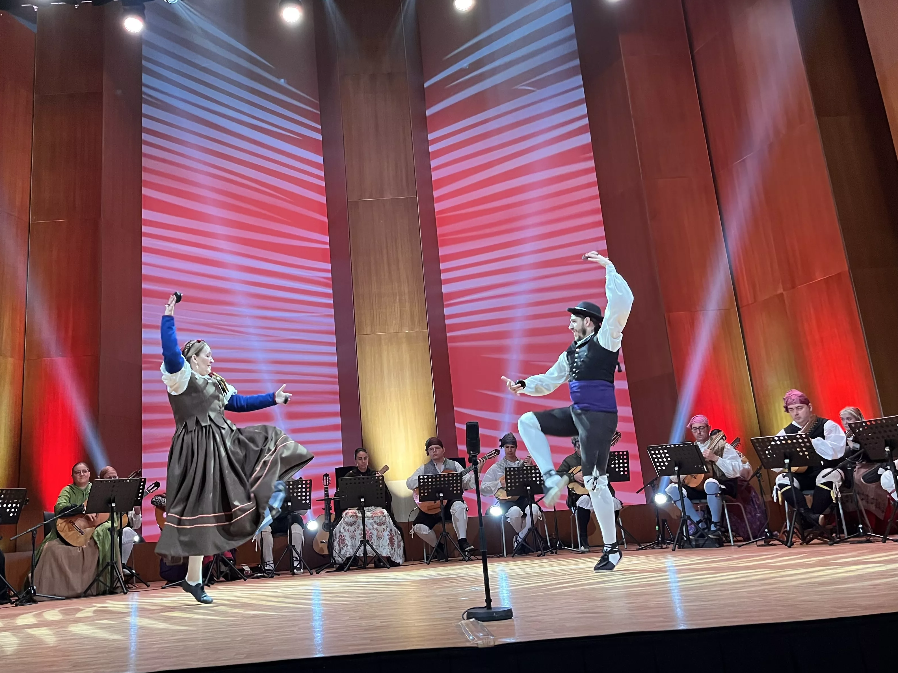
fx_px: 856
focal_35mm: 33
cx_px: 386
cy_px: 296
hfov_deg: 55.2
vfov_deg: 42.9
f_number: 1.6
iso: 500
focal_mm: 5.1
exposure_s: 1/50
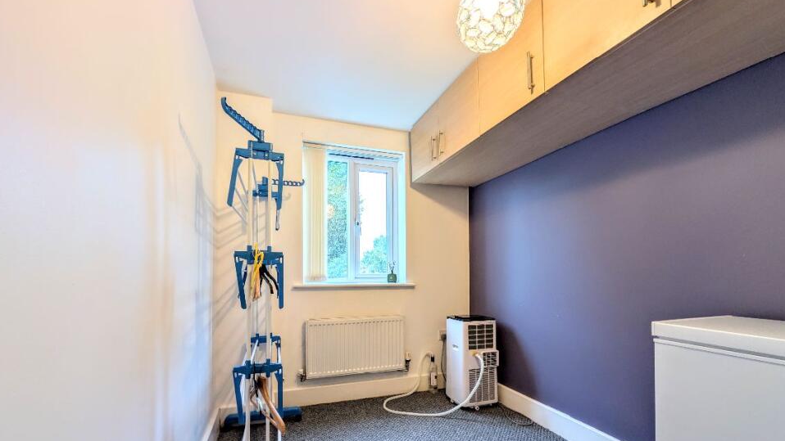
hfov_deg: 106.7
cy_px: 268
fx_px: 291
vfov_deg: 73.4
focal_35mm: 14
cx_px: 374
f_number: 1.7
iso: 58
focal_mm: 2.02
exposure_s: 1/46.9
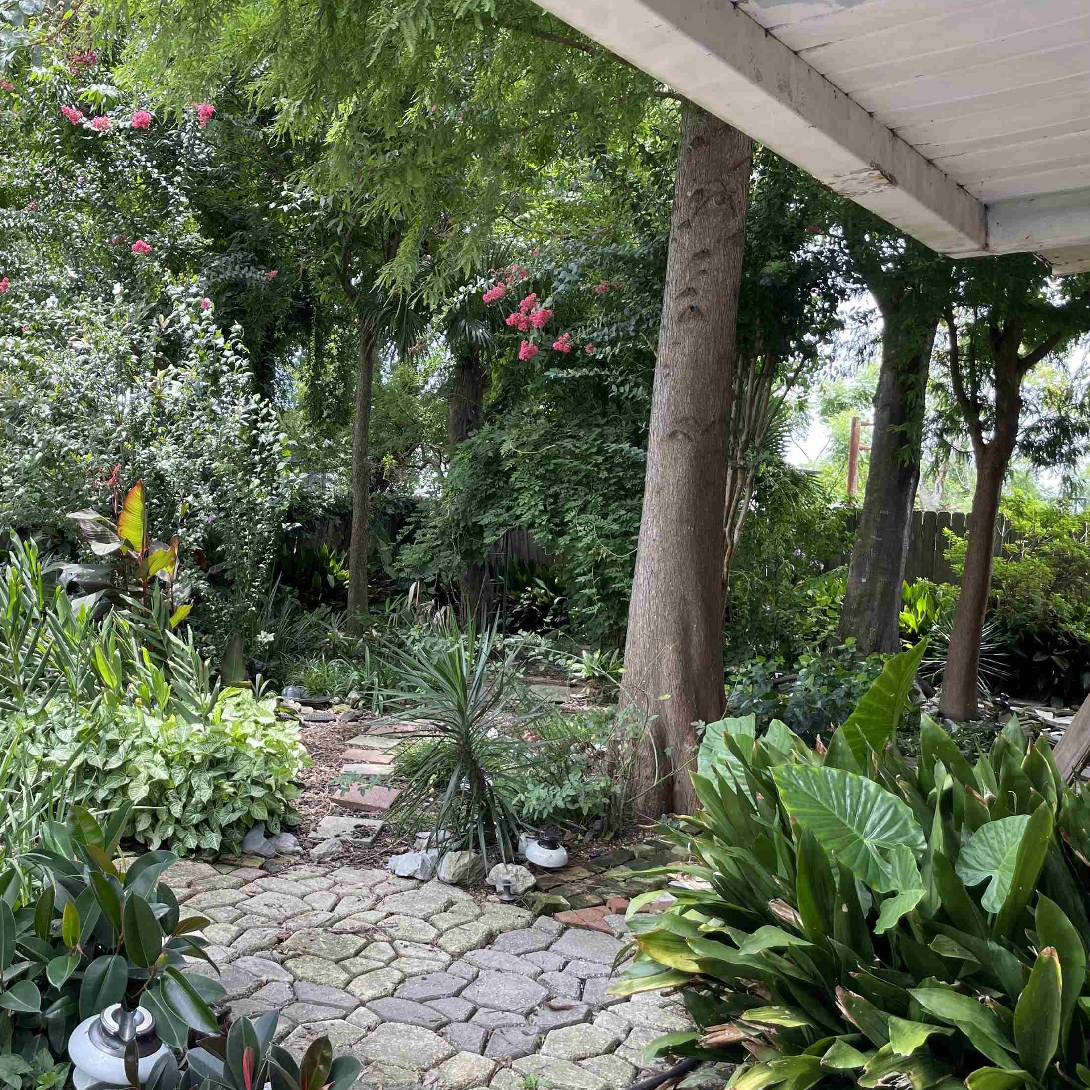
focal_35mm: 32
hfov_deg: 49.9
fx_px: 1140
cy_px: 563
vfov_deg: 51.1
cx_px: 336
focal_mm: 4.2
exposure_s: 1/133
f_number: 1.6
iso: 32
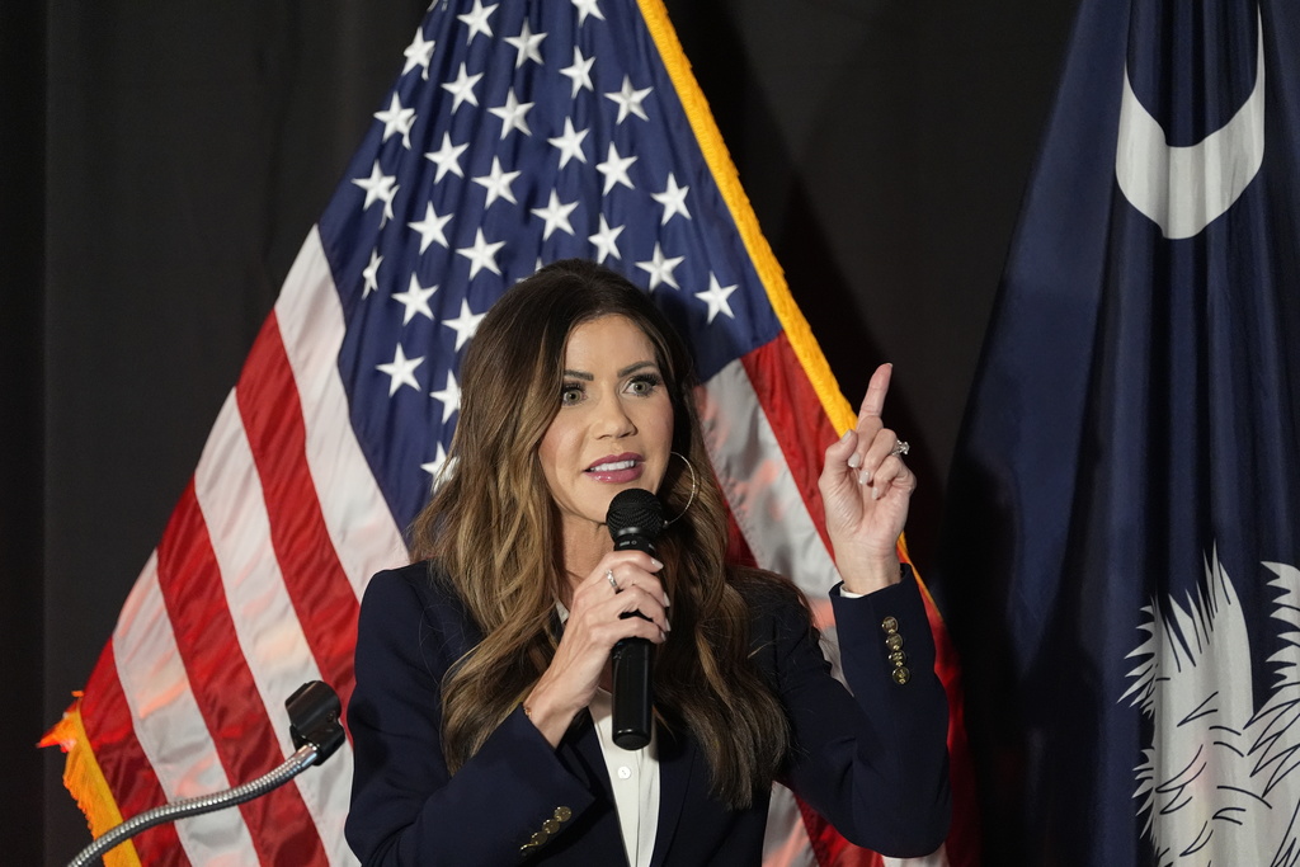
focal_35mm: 173
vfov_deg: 7.9
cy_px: 434
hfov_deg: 11.9
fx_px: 6248
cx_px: 650
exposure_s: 1/400
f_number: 2.8
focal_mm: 173
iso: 5000
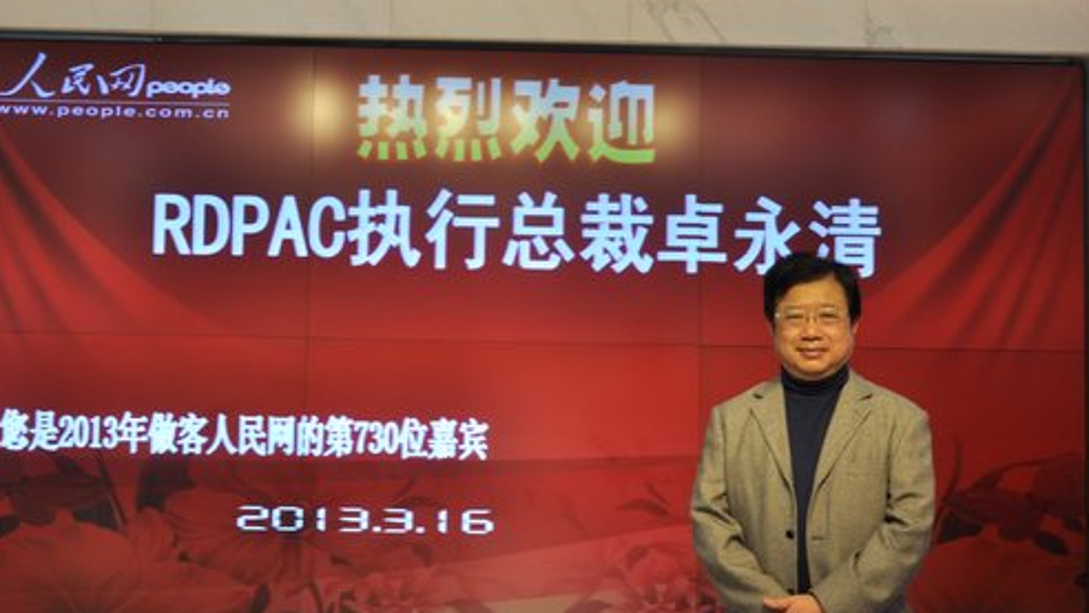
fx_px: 1473
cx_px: 538
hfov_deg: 40.6
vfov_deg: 23.5
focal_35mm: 51
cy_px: 278
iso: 250
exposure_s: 1/30
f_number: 4.2
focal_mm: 32
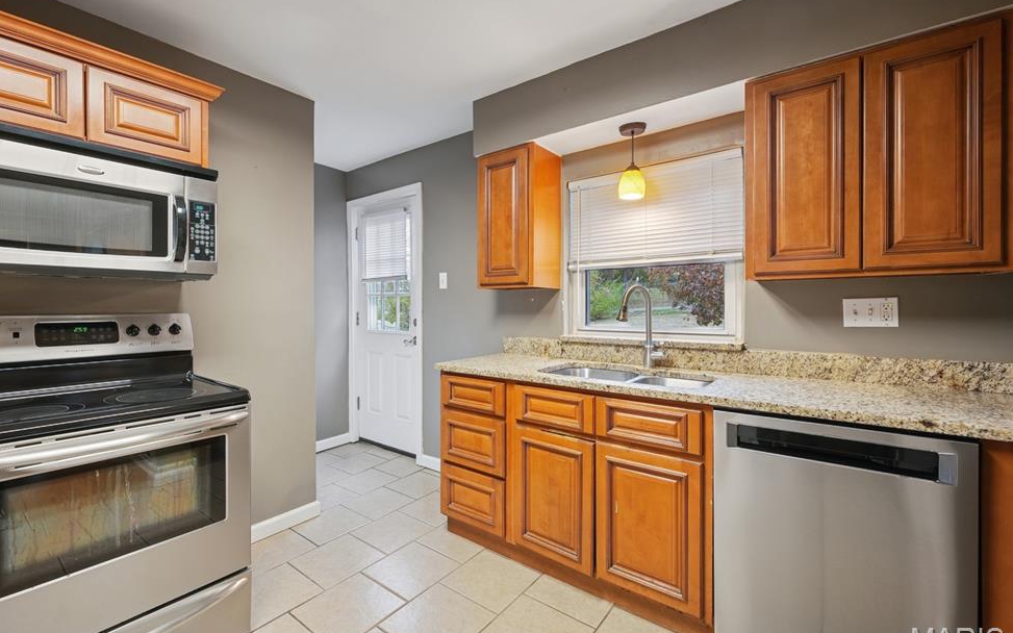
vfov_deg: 74.8
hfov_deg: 101.4
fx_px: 414
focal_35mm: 15
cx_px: 482
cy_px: 307
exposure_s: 1/8
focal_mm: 14
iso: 400
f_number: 8
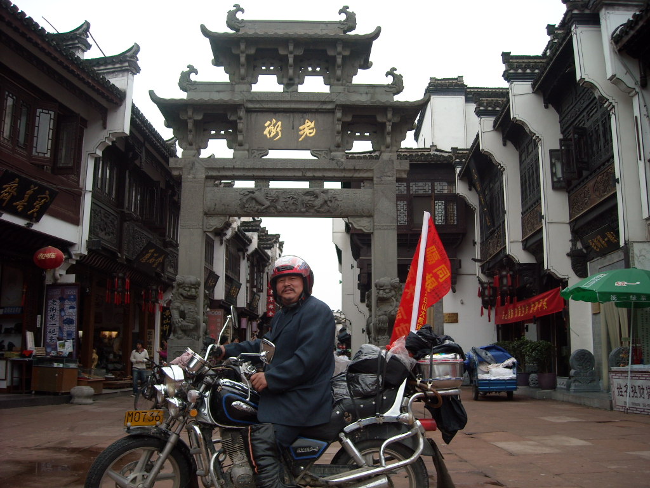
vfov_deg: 40.7
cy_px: 244
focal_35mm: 35
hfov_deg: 52.6
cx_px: 325
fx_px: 657
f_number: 2.8
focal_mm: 5.7
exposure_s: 1/100
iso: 64
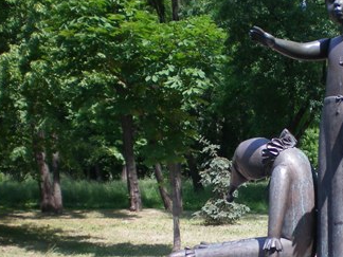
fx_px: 743
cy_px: 190
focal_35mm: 75
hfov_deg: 25.0
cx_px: 325
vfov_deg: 19.5
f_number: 3.1
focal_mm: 6.3
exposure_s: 1/400
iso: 64
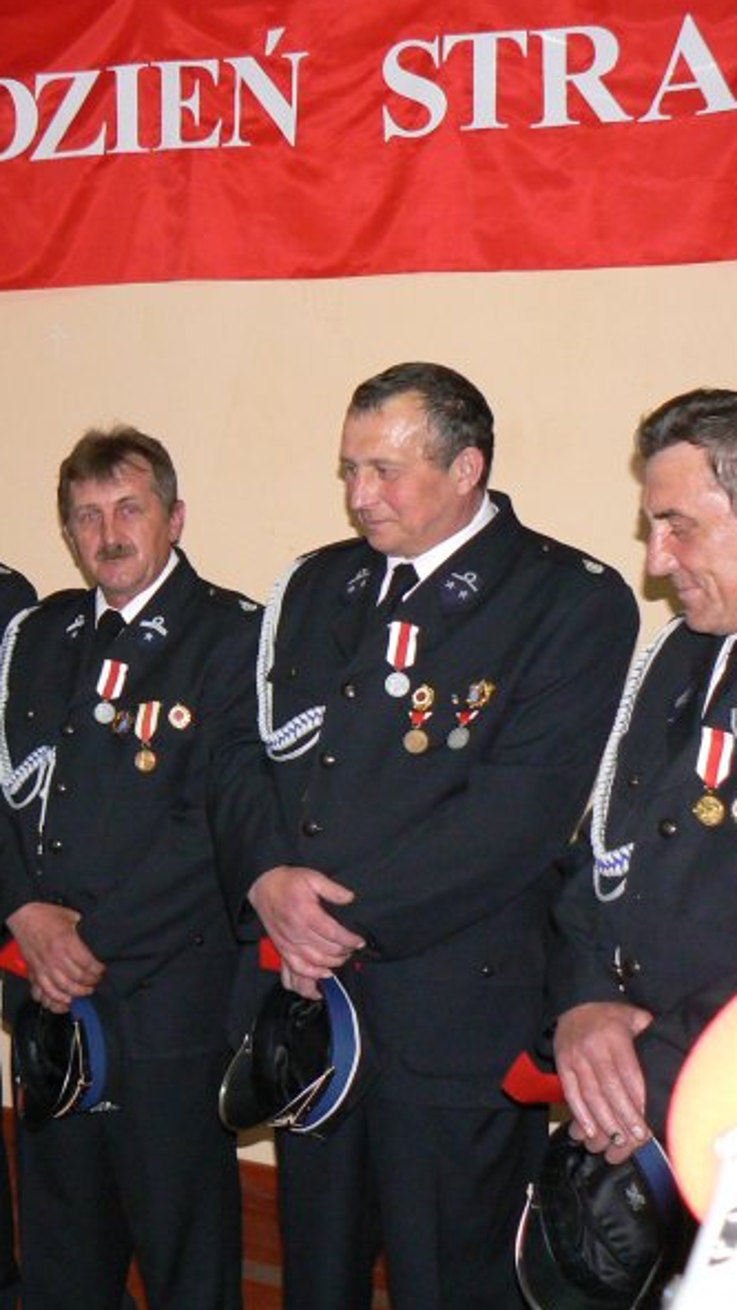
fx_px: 1841
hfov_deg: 22.1
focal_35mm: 53
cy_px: 651
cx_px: 62
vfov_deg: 39.2
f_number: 2.8
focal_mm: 6
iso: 160
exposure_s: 1/30
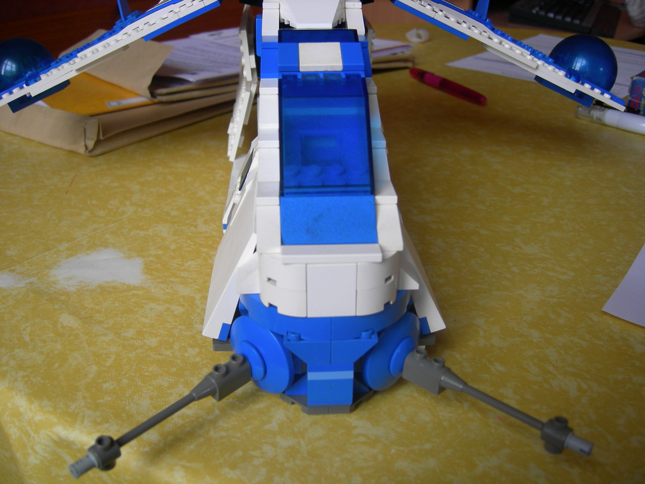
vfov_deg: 39.7
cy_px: 242
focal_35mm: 36
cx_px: 322
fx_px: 671
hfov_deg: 51.4
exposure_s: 1/39.8
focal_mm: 7.5
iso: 64
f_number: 2.7
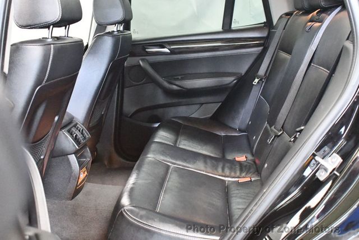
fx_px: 459
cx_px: 180
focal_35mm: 46
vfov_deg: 29.3
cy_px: 120
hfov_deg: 42.7
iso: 11400
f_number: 3.8
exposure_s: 1/60
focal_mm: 23
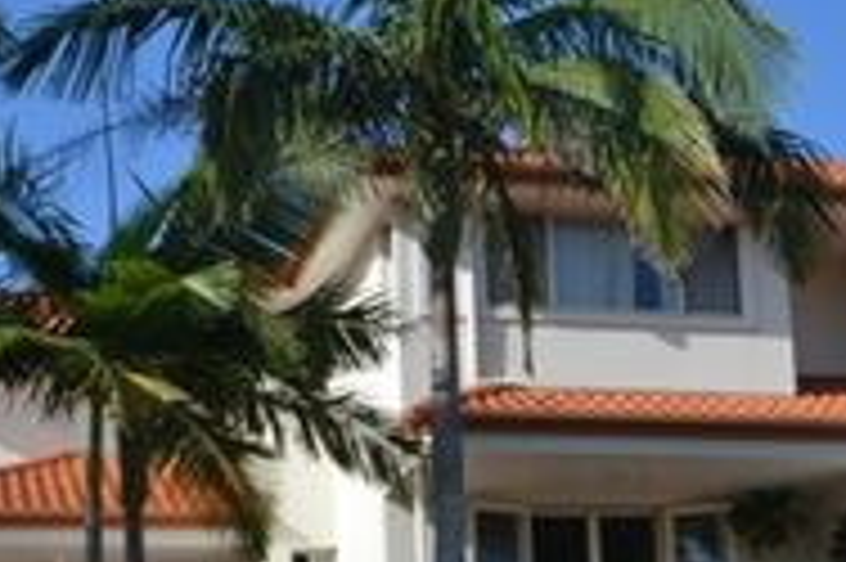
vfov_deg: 14.9
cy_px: 587
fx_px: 2113
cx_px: 680
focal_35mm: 90
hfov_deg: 22.3
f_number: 8
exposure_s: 1/250
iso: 100
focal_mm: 24
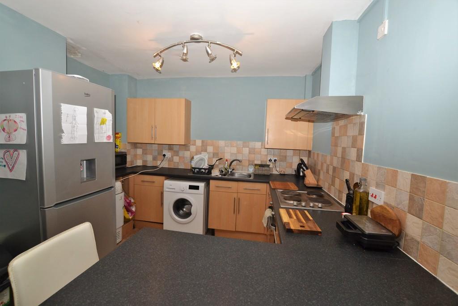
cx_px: 229
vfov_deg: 77.3
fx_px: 191
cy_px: 153
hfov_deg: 100.4
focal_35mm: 15
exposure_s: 1/125
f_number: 5.6
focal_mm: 10
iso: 800
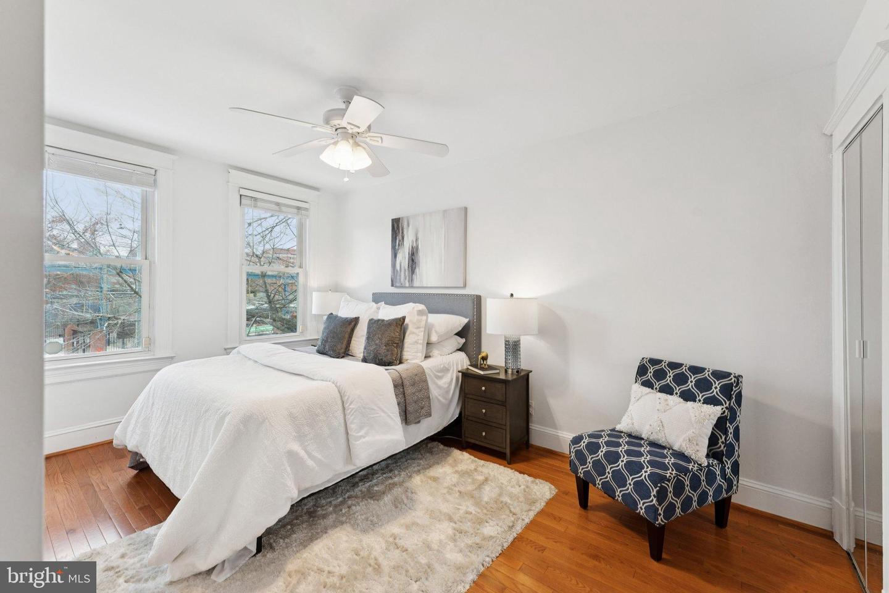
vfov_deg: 78.8
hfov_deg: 101.9
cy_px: 296
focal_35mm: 15
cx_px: 444
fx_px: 361
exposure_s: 1/20
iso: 200
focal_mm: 14.6
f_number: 8
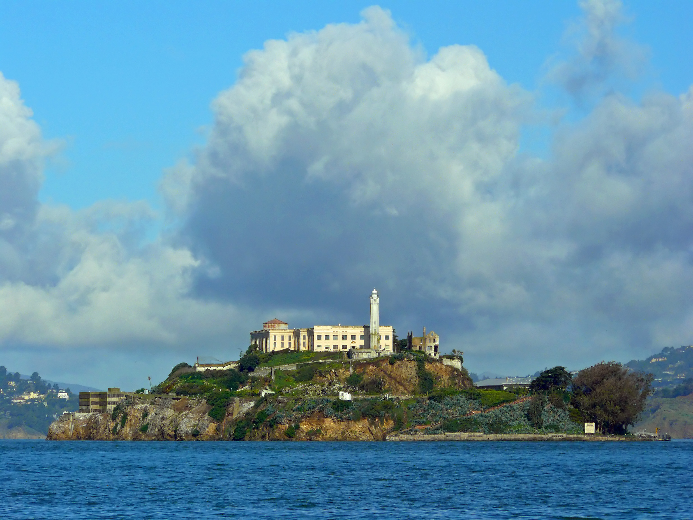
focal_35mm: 212
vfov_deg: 7.0
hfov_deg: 9.3
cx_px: 346
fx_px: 4244
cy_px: 260
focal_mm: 35.4
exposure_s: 1/500
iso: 100
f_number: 7.1
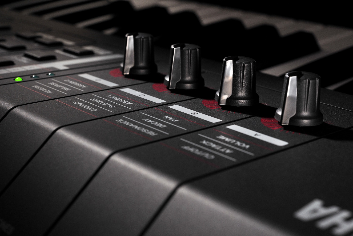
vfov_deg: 22.6
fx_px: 588
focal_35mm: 60
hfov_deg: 33.4
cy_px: 118
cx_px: 176
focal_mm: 60
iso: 400
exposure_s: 1/5
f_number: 16
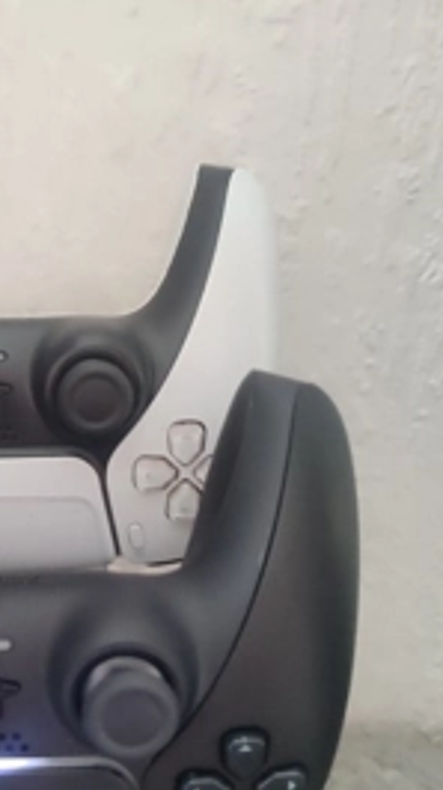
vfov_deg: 49.0
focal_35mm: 41
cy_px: 490
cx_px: 33
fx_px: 859
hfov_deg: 27.7
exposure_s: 1/17
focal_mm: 5.95
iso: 4797
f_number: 1.89
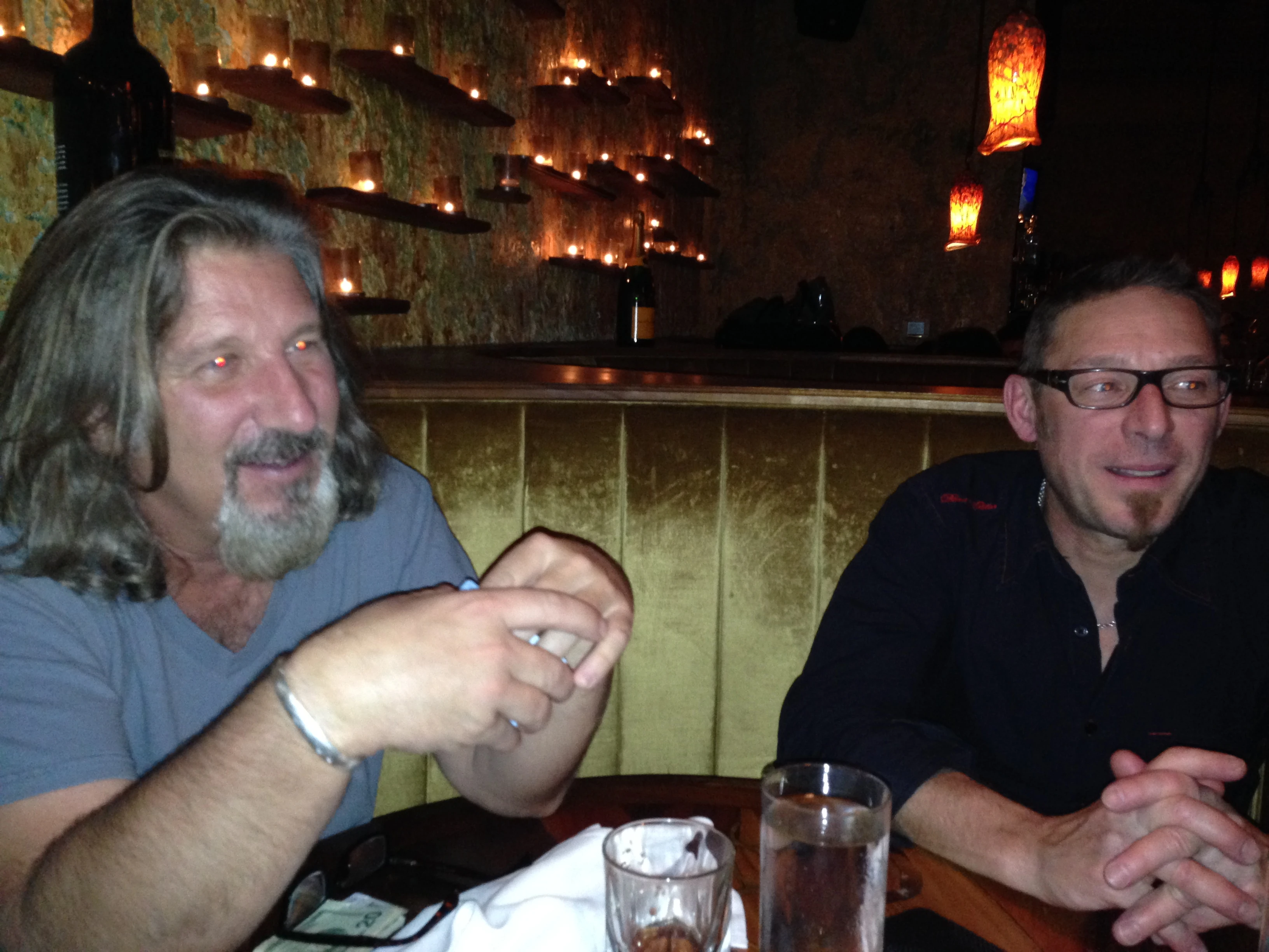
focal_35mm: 33
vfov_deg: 42.9
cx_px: 634
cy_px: 476
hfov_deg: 55.4
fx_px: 1210
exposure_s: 1/16
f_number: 2.4
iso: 320
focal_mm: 4.12
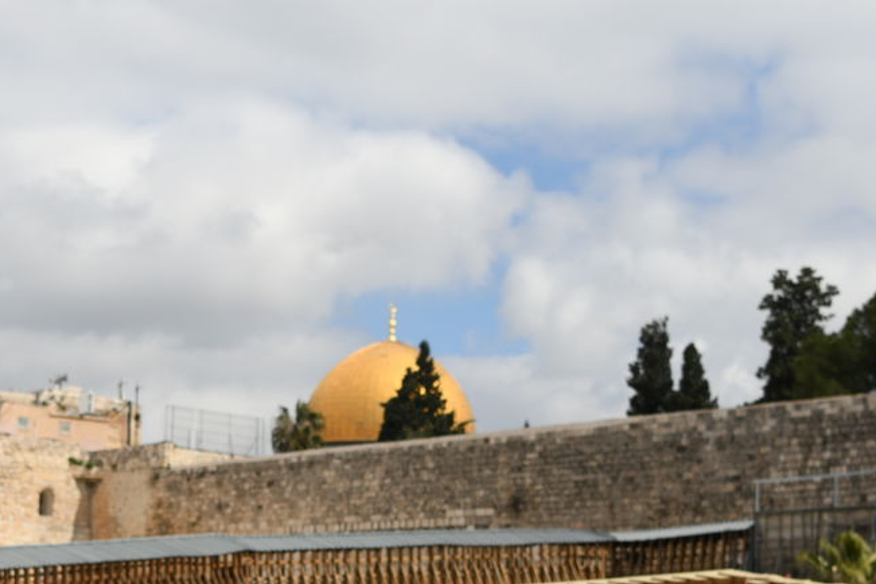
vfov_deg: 15.7
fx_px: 2093
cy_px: 542
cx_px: 299
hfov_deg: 23.5
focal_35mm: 86
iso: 200
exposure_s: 1/4000
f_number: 4
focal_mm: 40
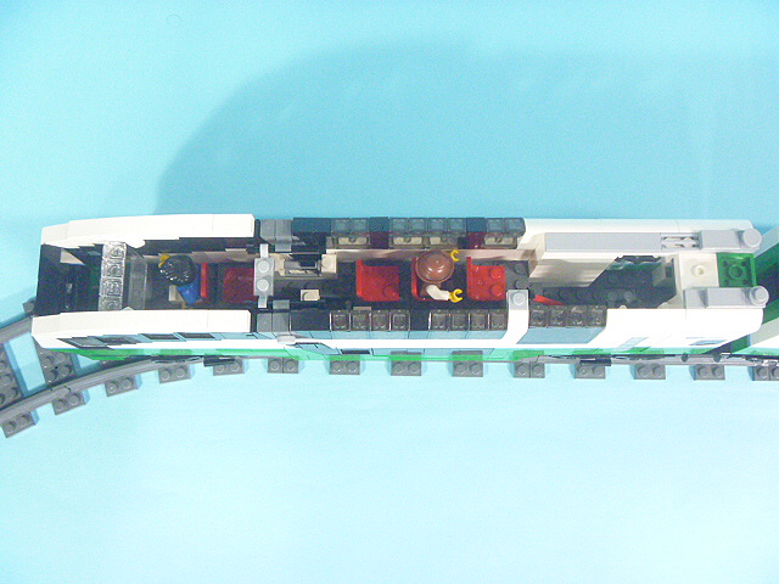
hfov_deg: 52.6
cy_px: 292
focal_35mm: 35
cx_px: 390
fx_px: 788
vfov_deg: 40.7
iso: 800
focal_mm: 6.3
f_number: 3.5
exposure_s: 1/20
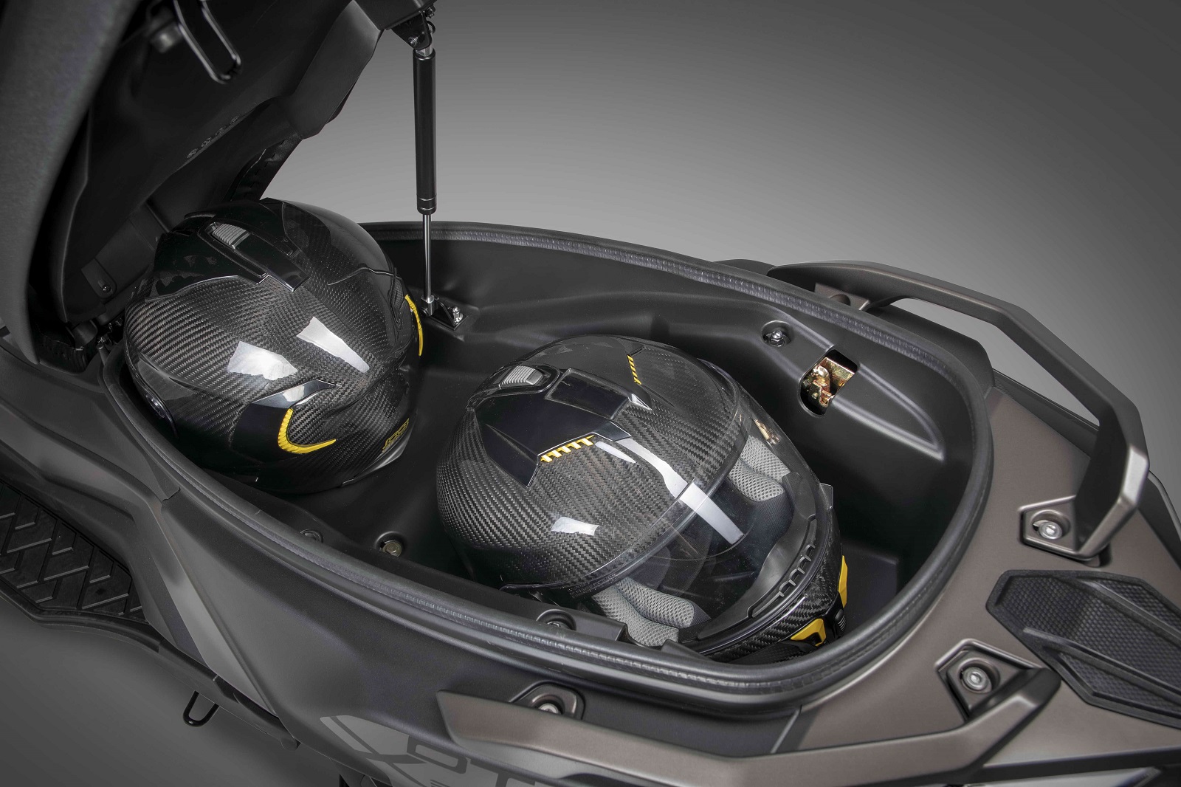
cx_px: 590
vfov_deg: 36.9
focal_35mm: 36
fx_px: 1181
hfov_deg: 53.1
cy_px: 394
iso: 100
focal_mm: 24
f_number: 6.3
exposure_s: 1/100
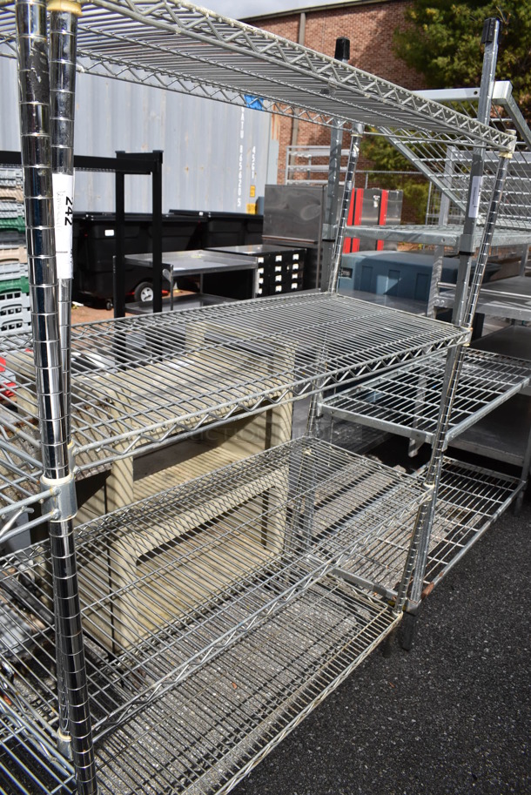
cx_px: 266
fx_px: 596
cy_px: 398
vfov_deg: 67.3
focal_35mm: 27
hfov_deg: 48.0
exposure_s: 1/640
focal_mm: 18
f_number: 8
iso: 200
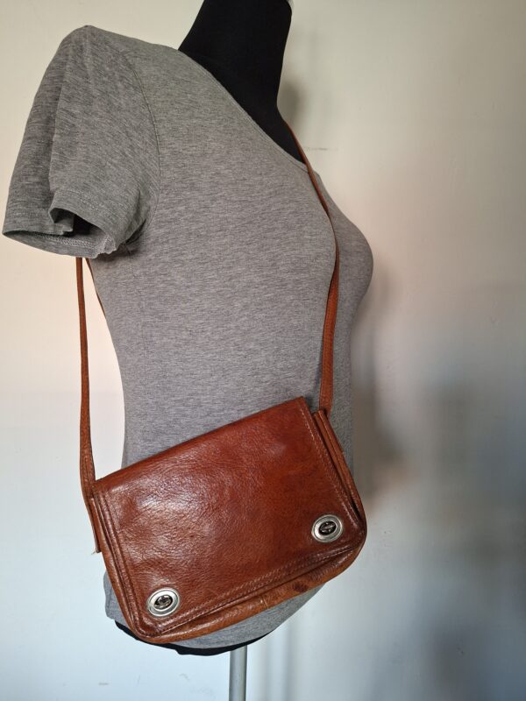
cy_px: 350
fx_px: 466
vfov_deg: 73.9
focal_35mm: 23
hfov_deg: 58.9
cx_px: 263
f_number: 1.8
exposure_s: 1/30
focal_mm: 5.54
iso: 125
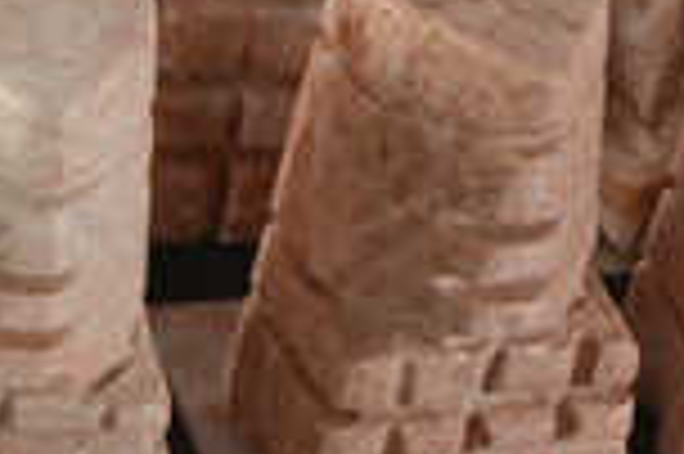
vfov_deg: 5.8
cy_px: -27
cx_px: -423
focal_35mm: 237
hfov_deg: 8.5
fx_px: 4498
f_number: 5.6
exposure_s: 1/125
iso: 250
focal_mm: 40
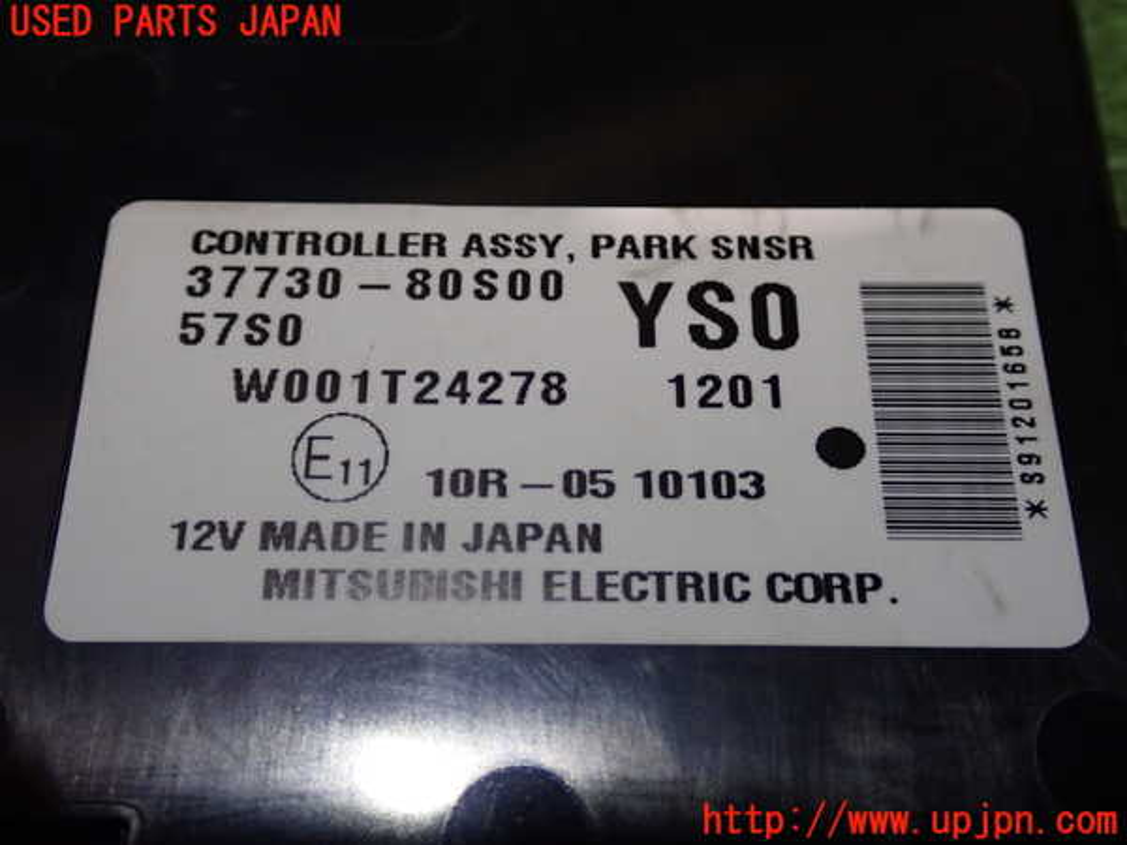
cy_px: 422
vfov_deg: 35.1
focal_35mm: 41
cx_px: 564
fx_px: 1335
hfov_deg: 45.8
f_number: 2.8
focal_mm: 7.31
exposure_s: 1/40
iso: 800
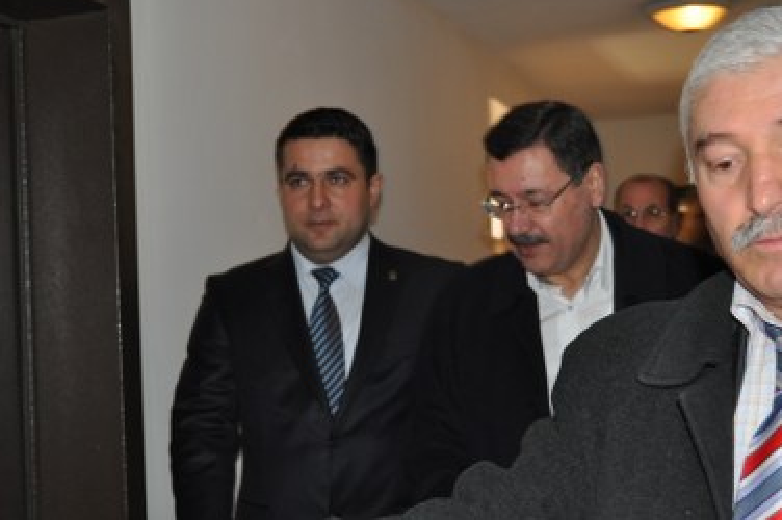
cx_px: 368
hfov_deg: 32.9
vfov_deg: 22.2
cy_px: 301
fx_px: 1324
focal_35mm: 61
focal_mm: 34
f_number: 4.5
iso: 800
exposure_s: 1/60
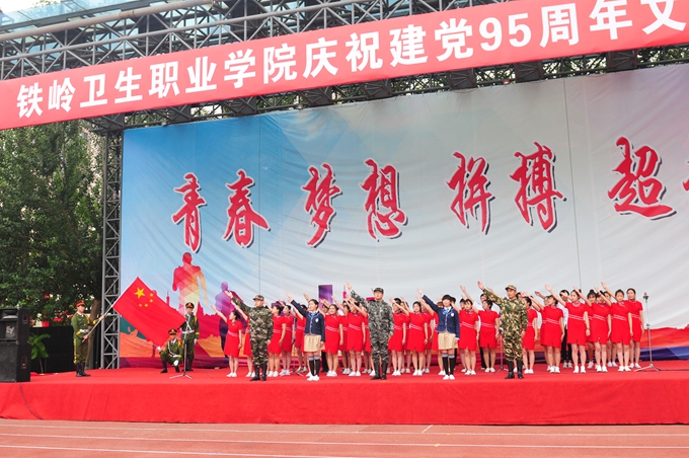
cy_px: 229
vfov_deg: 36.8
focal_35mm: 36
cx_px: 344
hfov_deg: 53.2
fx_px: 688
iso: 250
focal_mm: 24
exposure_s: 1/250
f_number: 4
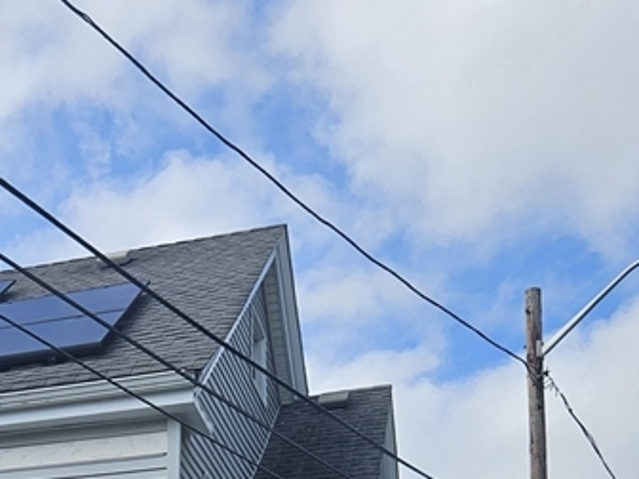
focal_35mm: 70
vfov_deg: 18.8
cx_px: 51
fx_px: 1292
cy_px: 696
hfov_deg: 26.7
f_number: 1.8
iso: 25
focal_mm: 5.4
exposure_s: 1/2192
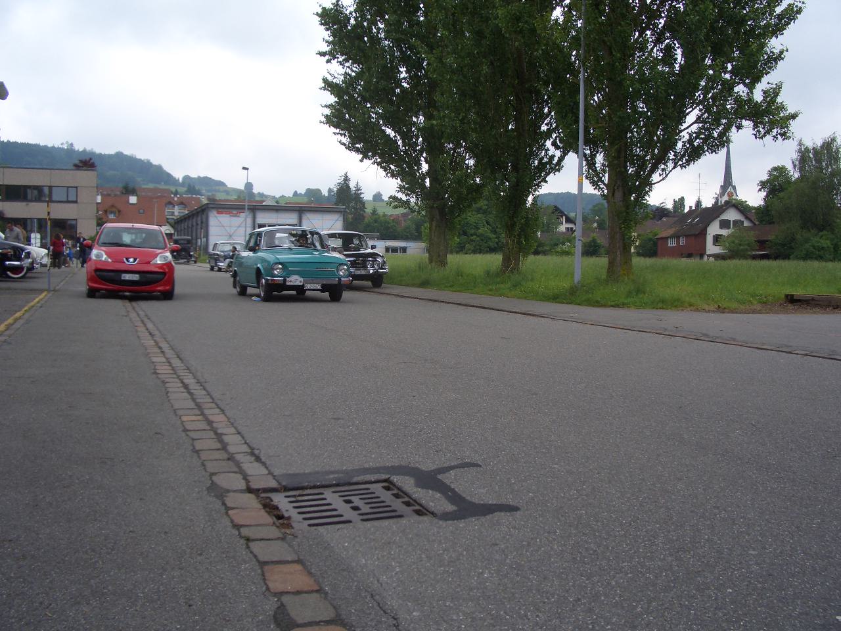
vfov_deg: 40.7
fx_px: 850
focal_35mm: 35
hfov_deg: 52.6
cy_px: 316
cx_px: 420
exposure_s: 1/250
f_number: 4.3
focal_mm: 5.8
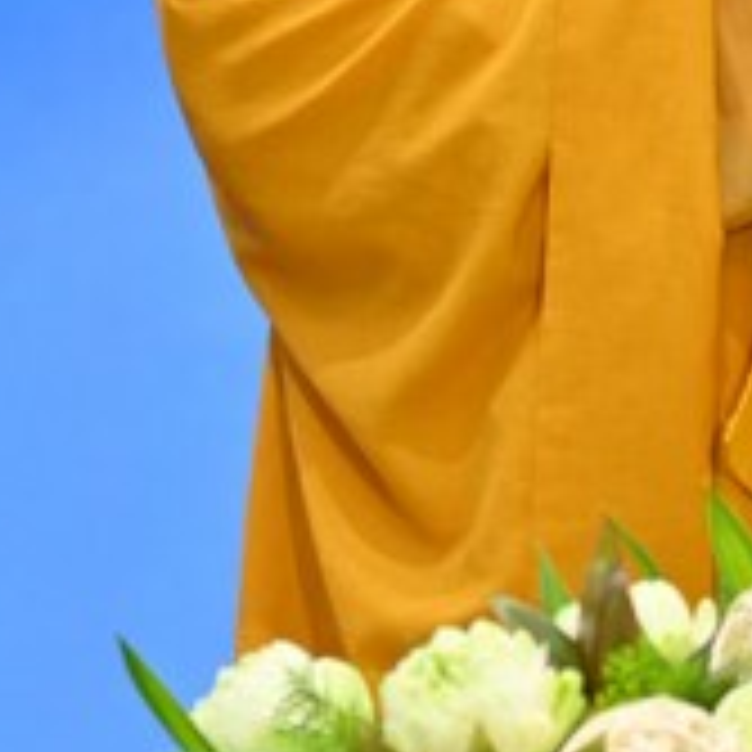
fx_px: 9733
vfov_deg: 4.4
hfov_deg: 4.4
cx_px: 831
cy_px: -108
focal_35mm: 396
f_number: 5
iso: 1250
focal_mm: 120
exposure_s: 1/80
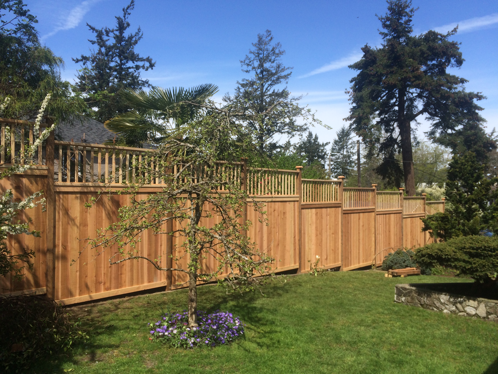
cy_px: 187
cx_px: 249
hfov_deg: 61.7
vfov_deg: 48.2
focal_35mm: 29
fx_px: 417
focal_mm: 4.15
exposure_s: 1/1466
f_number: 2.2
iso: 32
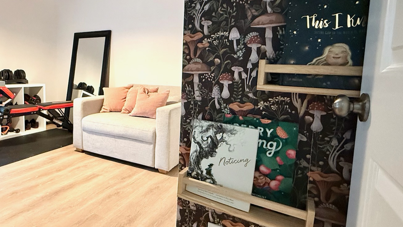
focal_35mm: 24
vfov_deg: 47.5
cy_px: 96
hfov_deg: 74.6
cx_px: 143
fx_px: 256
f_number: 2.2
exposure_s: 1/60
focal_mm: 2.22
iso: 800
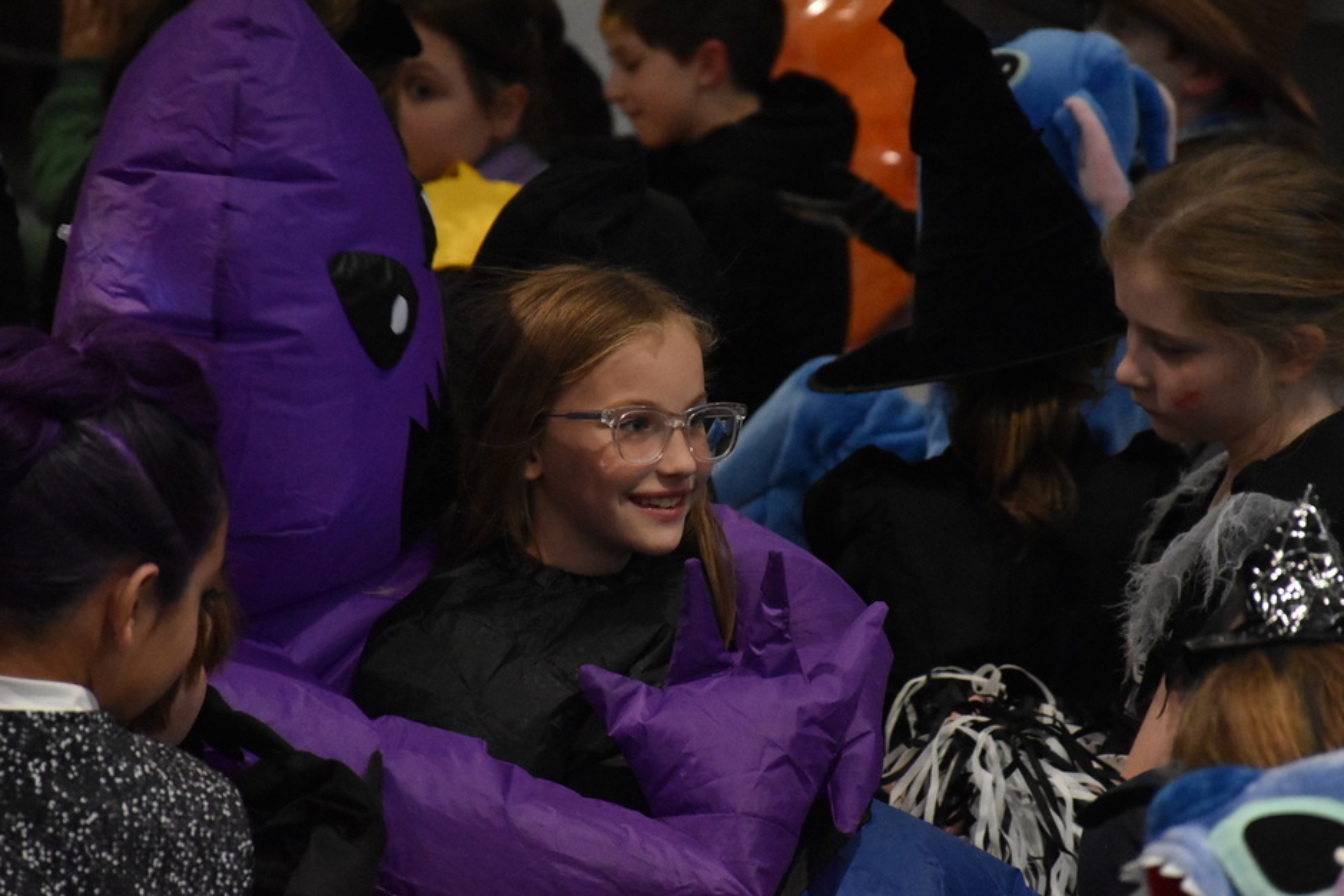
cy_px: 457
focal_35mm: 229
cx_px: 714
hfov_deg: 9.0
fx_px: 8549
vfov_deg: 6.0
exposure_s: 1/400
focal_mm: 140
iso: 6400
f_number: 5.6
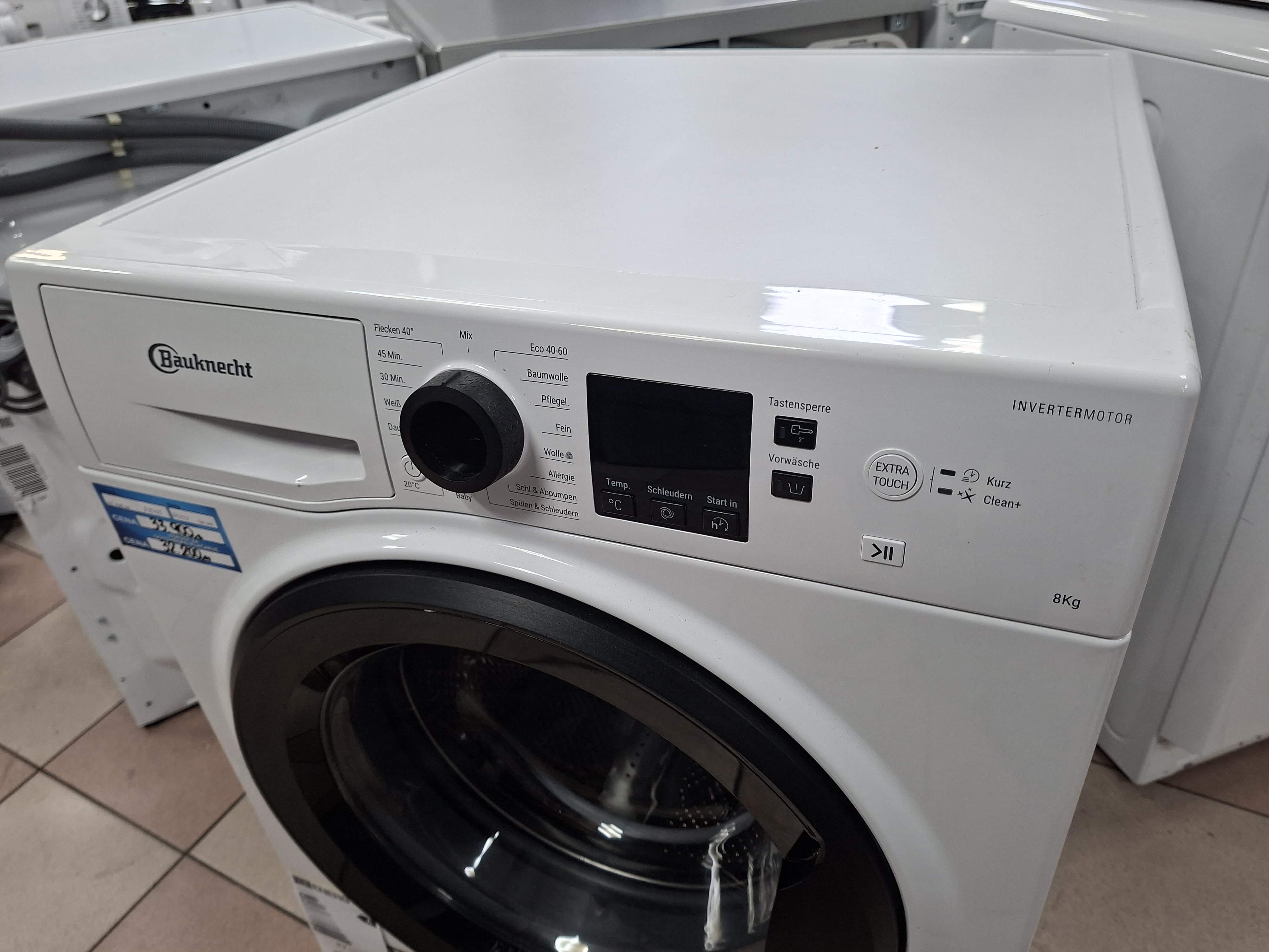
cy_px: 476
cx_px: 634
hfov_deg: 73.9
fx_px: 843
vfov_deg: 58.9
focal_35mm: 23
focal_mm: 5.54
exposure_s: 1/100
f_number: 1.8
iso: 320
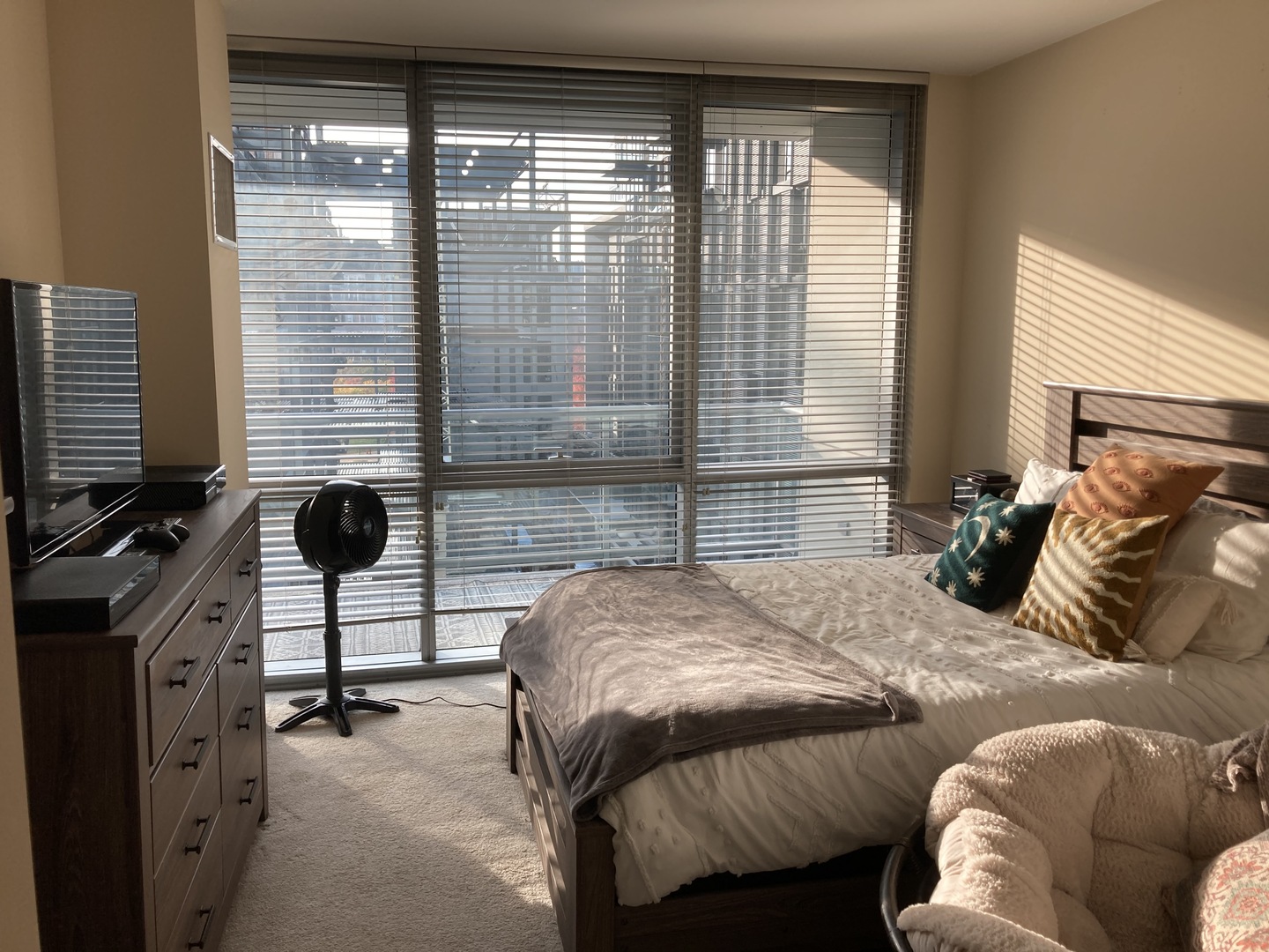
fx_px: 1026
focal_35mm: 28
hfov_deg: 63.4
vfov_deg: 49.7
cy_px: 476
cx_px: 634
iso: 32
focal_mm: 3.99
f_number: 1.8
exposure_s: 1/121
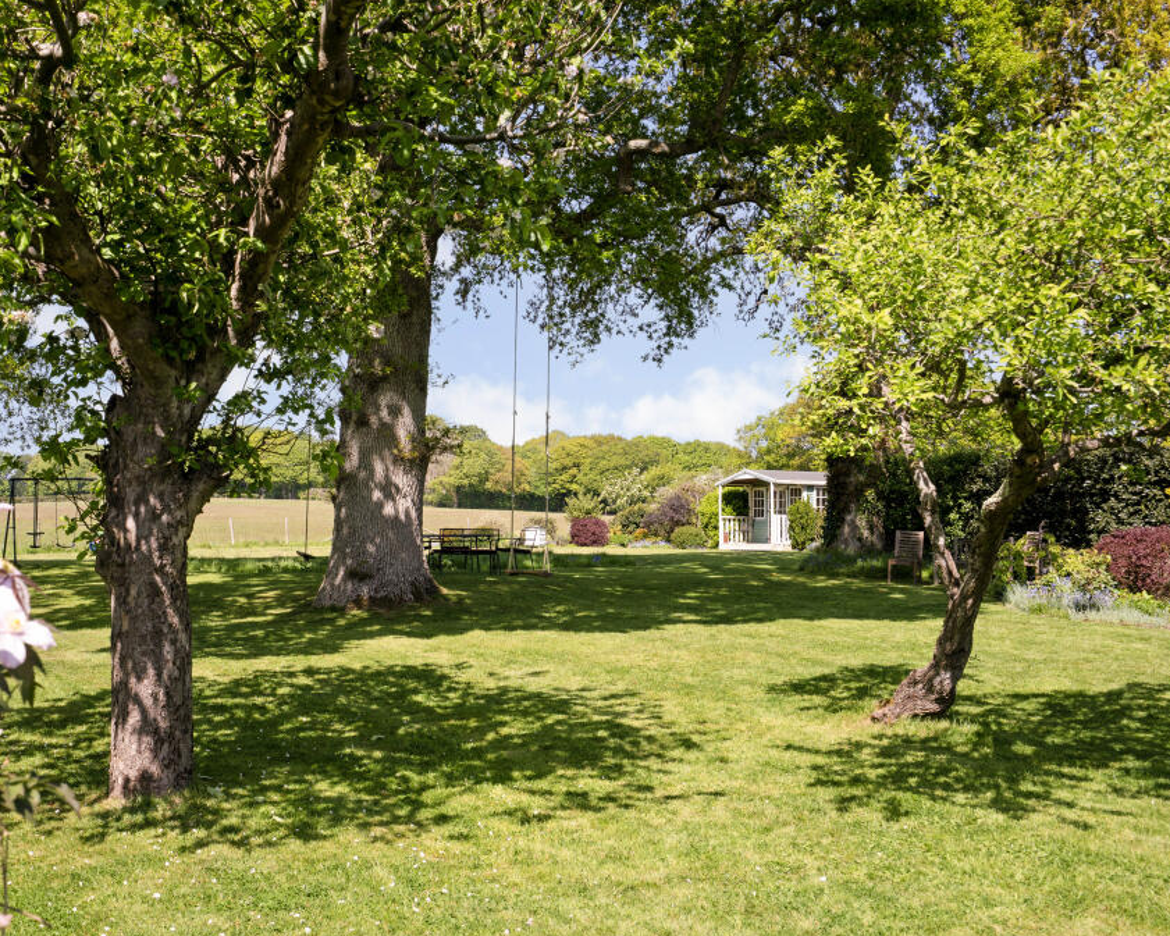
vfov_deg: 37.3
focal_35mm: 40
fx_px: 1385
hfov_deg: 45.7
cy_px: 469
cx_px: 501
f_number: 11
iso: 160
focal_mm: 35
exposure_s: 1/160
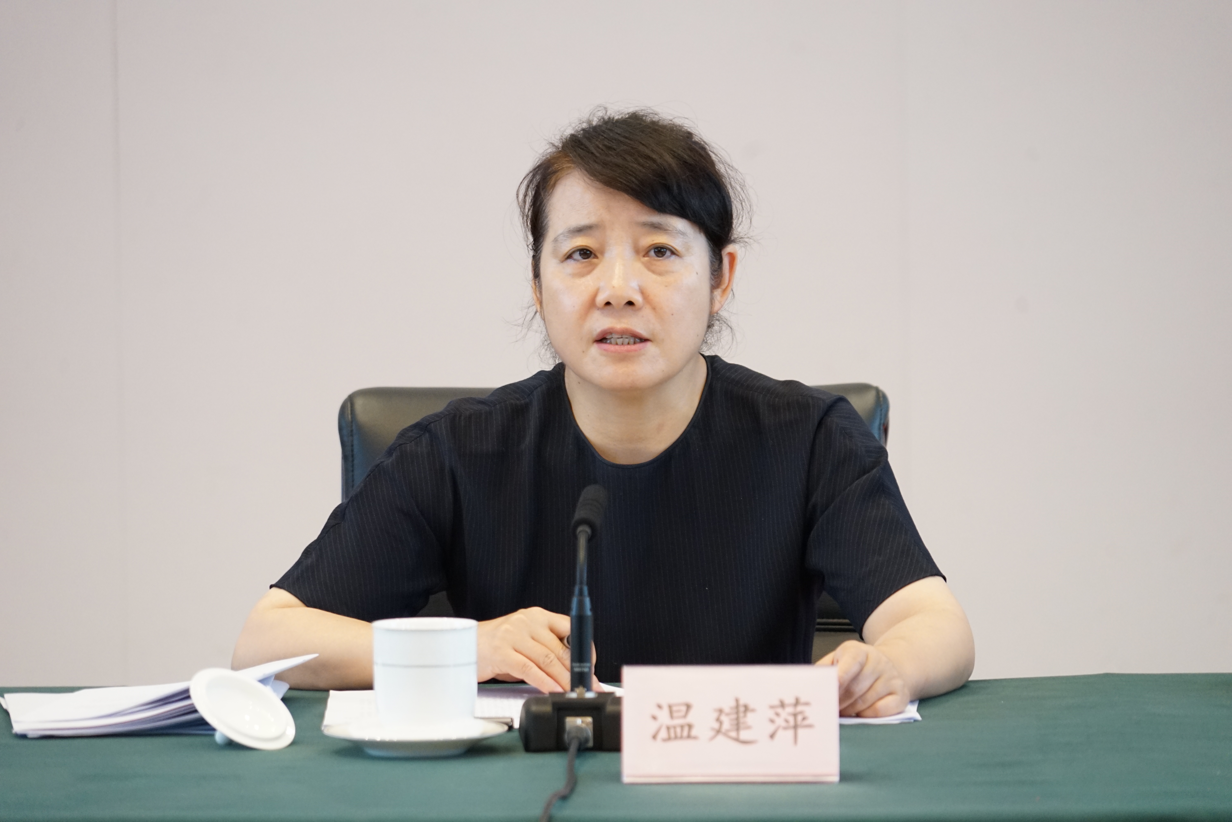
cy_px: 411
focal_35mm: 240
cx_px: 616
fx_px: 8213
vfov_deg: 5.7
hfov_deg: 8.6
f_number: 6.3
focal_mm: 240
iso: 3200
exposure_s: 1/125
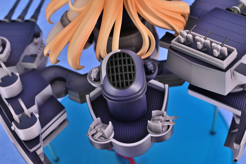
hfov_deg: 33.4
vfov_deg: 22.6
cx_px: 123
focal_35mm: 60
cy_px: 82
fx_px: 410
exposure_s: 6
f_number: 11
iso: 100
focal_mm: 40
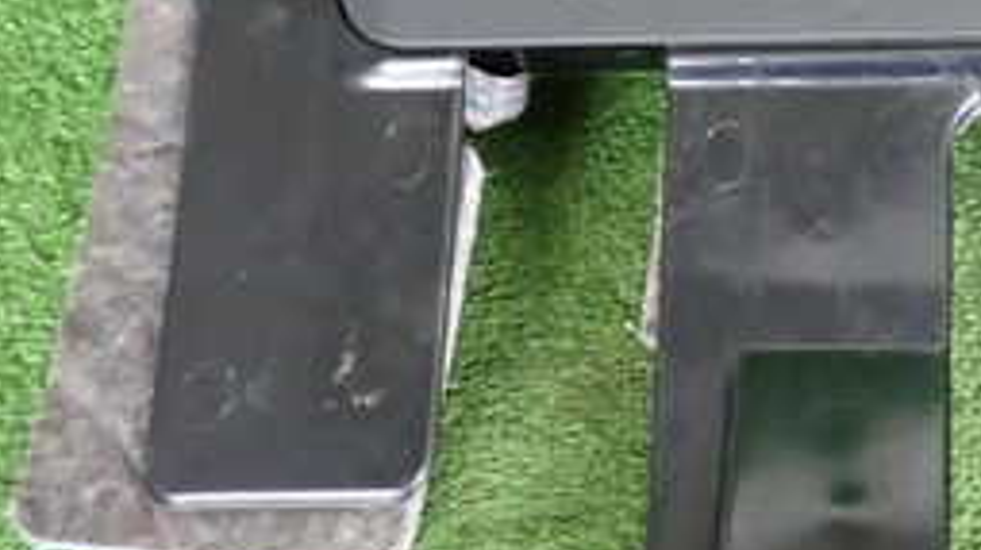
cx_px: 1062
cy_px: 54
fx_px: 2131
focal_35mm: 82
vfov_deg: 14.6
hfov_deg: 24.3
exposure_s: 1/80
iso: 640
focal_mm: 5.79
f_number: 2.4
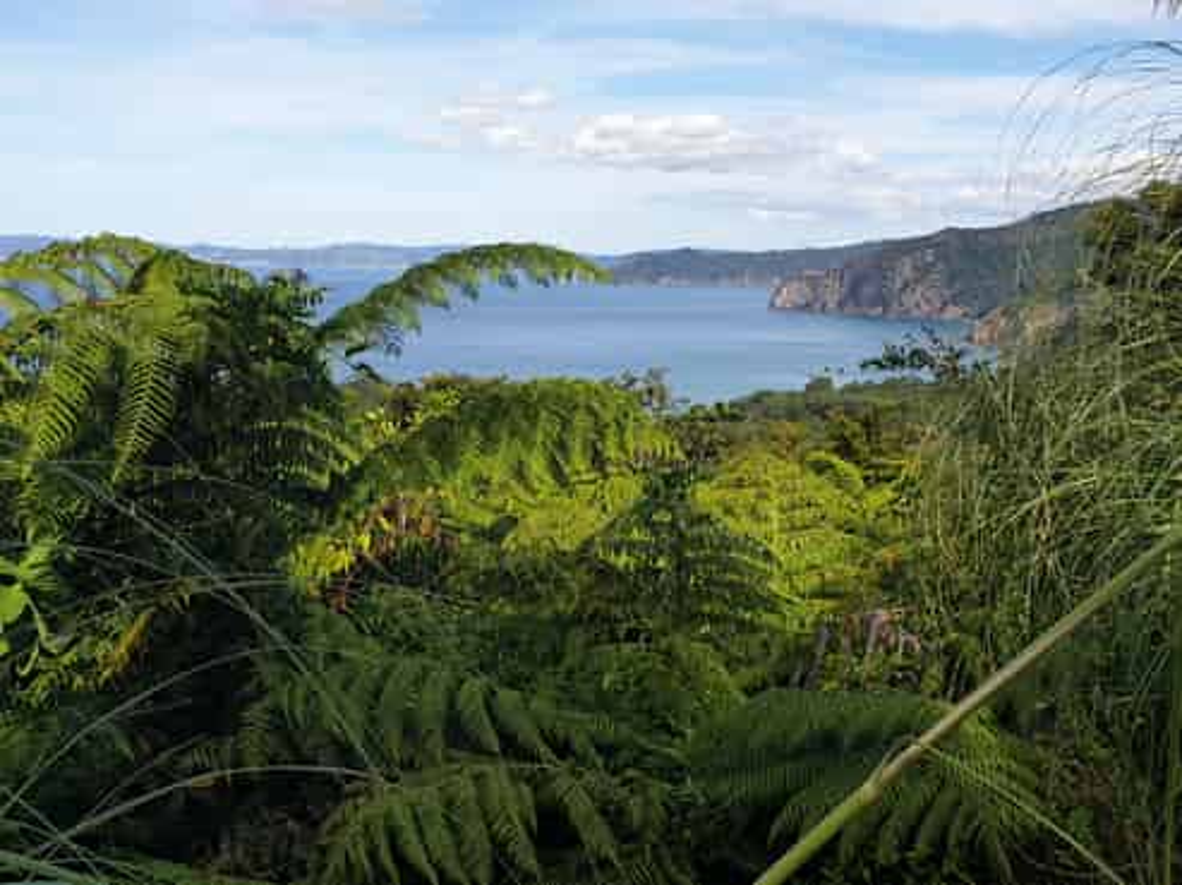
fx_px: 887
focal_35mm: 26
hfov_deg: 67.3
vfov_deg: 53.0
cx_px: 591
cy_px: 442
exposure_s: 1/1266
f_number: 2.4
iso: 50
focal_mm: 4.3
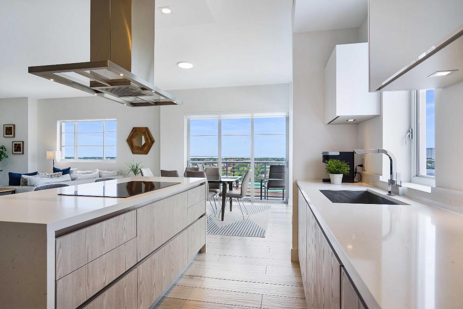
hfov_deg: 86.9
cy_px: 154
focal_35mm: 19
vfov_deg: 64.6
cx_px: 232
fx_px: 244
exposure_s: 1/200
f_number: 5
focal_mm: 19
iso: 200
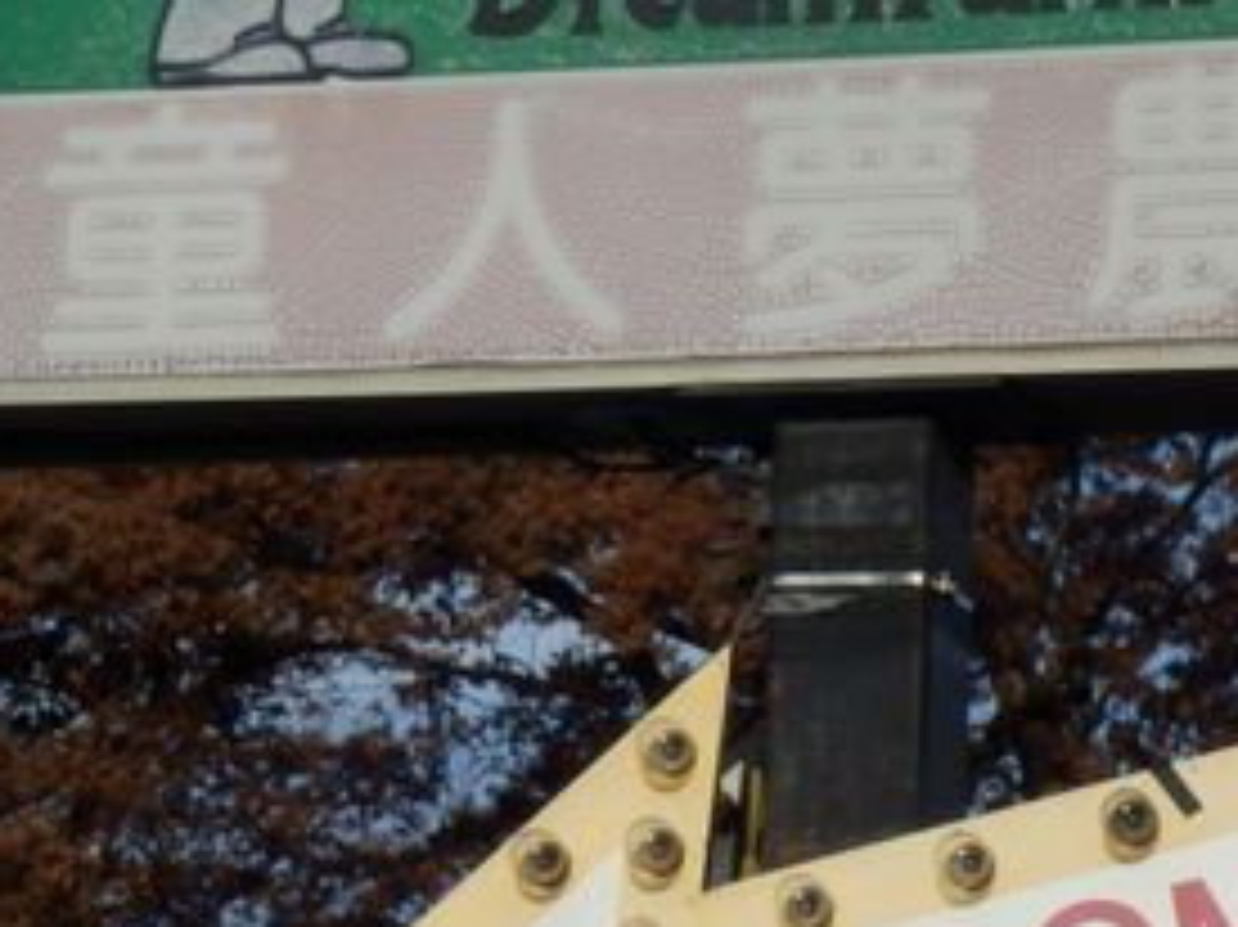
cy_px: 270
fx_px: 12905
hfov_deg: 5.5
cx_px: 810
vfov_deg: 4.1
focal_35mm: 361
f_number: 5.7
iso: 80
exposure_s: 1/640
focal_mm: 21.9
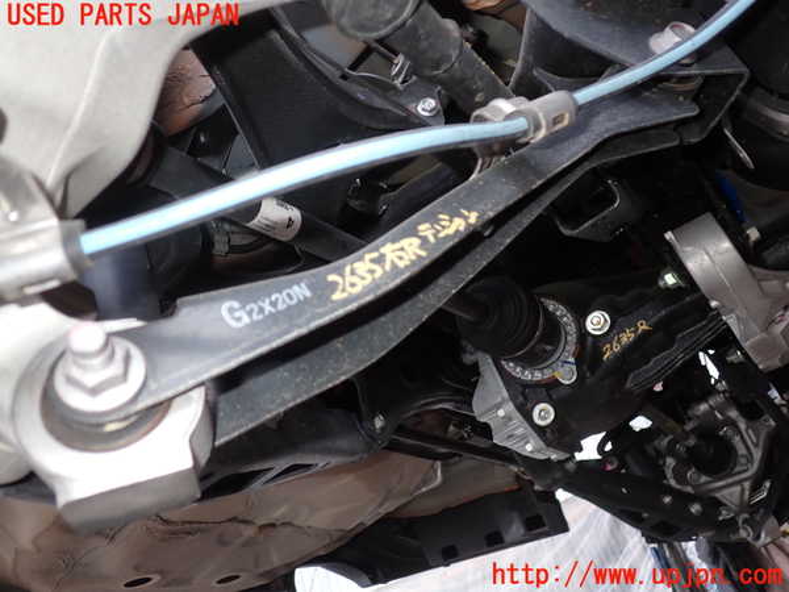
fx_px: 684
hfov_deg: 60.0
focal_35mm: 30
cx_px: 394
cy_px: 296
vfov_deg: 46.8
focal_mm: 5.4
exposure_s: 1/80
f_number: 2.3
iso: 100
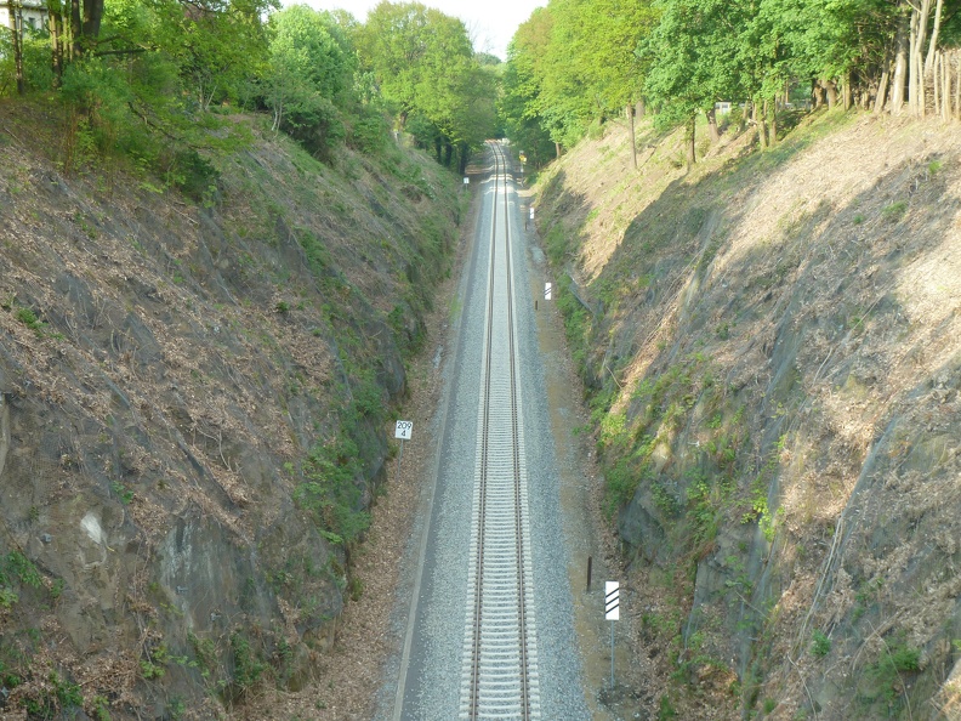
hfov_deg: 32.7
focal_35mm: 59
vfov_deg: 24.8
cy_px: 360
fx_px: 1638
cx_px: 480
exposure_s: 1/100
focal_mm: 9.7
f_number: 3.9
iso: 80
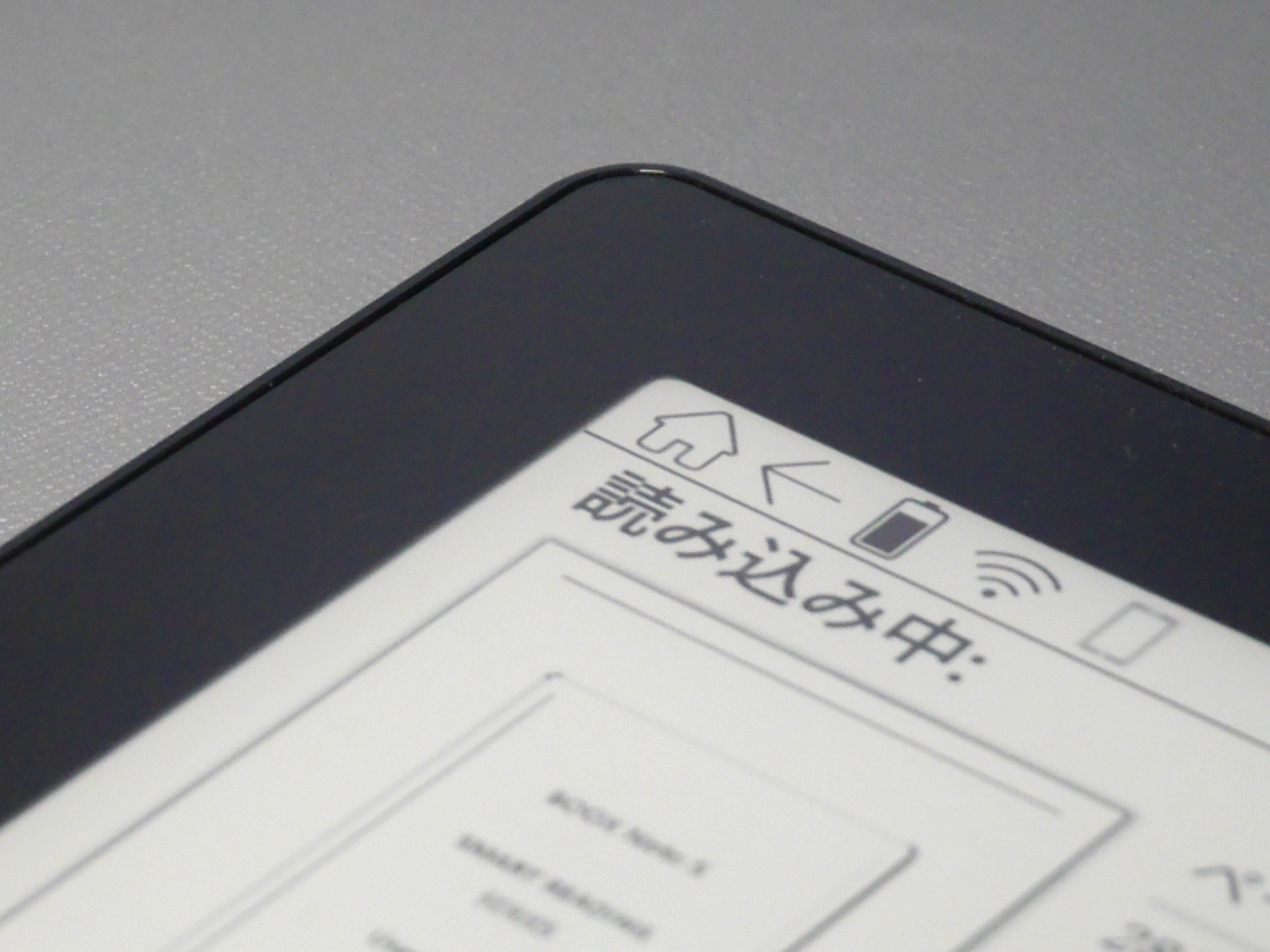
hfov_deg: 23.3
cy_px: 476
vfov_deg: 17.6
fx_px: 3082
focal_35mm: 84
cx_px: 635
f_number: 5.6
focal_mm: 42
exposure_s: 1/80
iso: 640
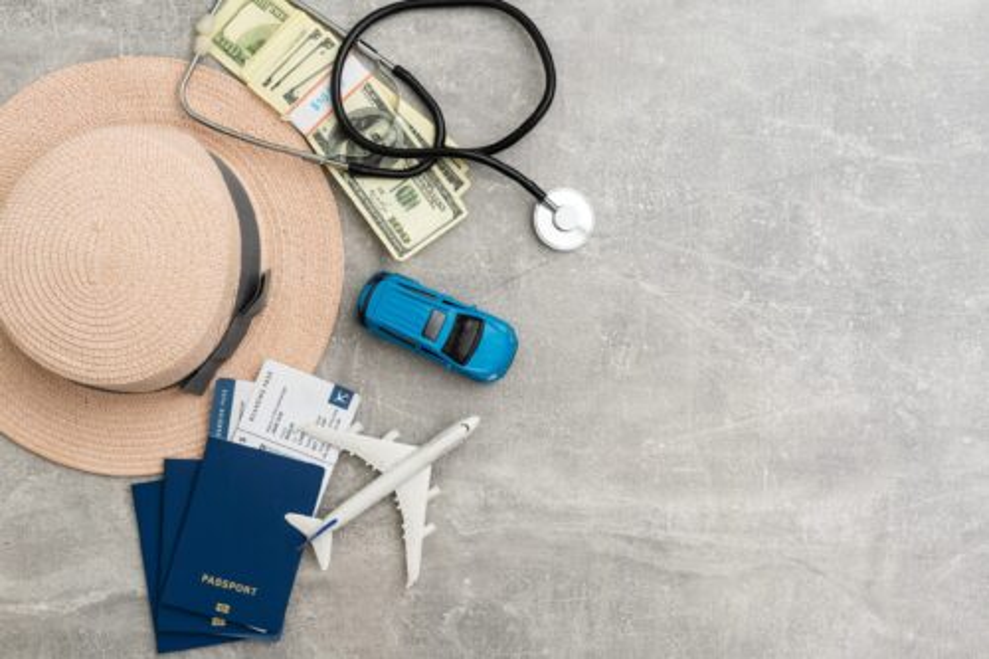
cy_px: 330
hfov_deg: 39.6
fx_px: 1373
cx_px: 494
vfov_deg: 27.0
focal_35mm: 50
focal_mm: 50
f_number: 3.5
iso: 125
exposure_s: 1/100
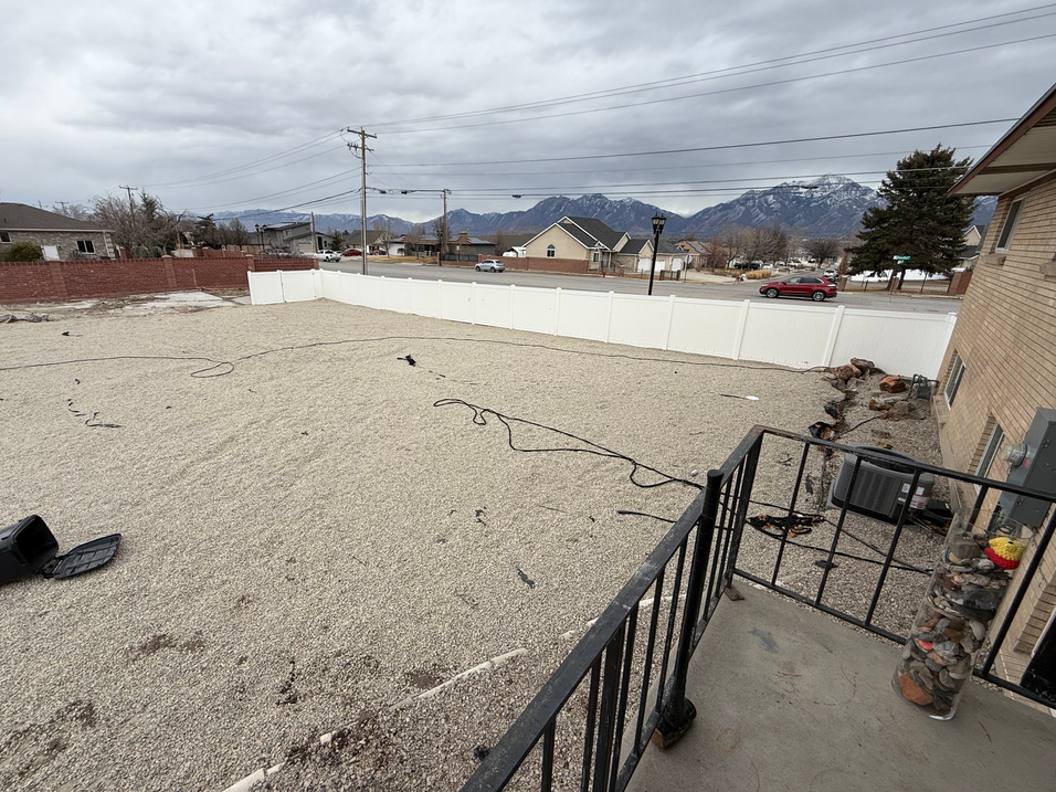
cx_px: 494
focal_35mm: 15
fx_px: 458
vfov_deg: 81.7
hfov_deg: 98.0
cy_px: 389
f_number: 2.2
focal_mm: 2.22
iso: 50
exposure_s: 1/1050
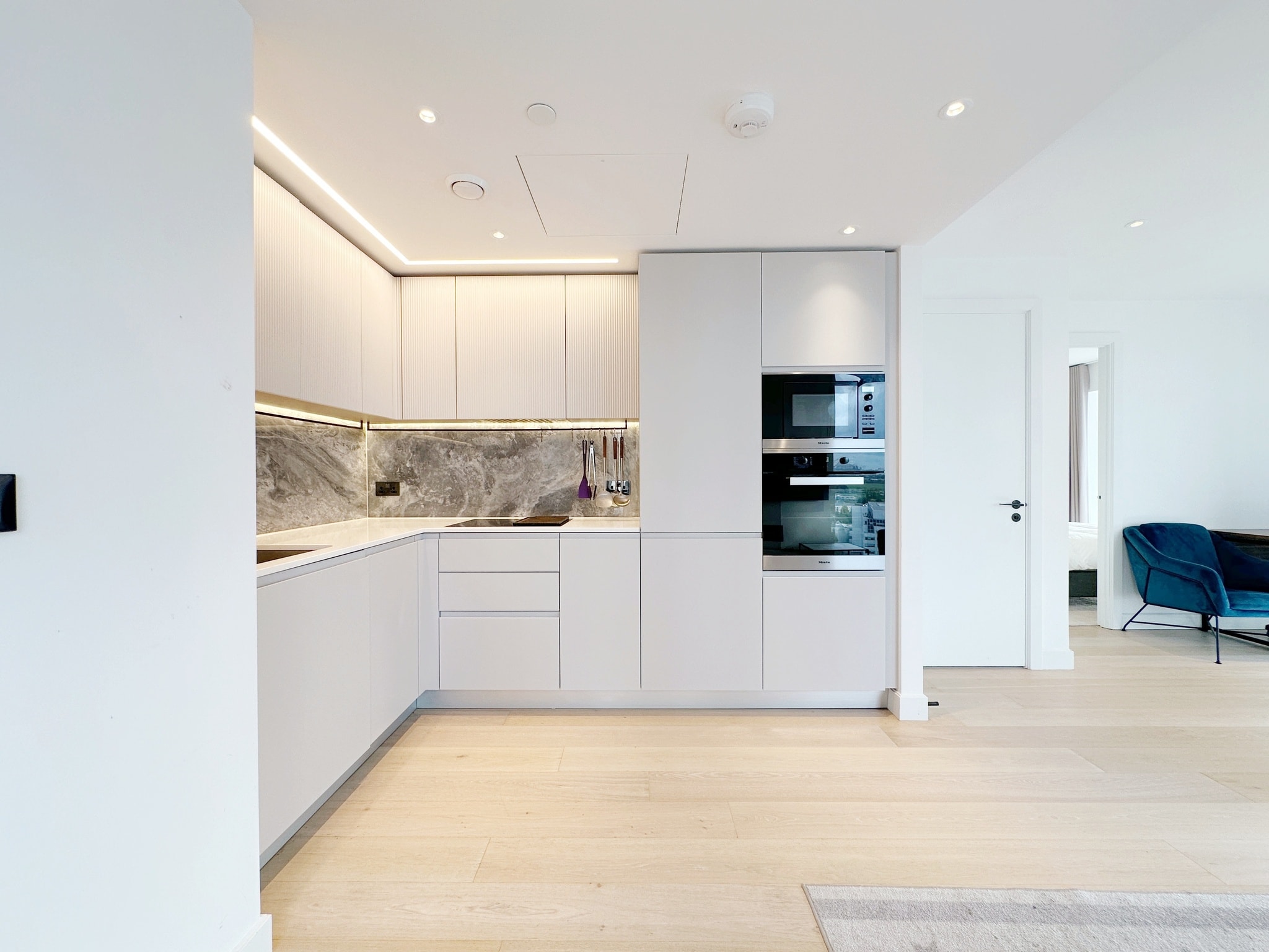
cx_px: 634
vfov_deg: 85.7
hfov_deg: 102.1
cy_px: 476
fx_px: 513
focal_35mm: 14
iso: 80
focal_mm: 2.22
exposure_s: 1/100
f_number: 2.2
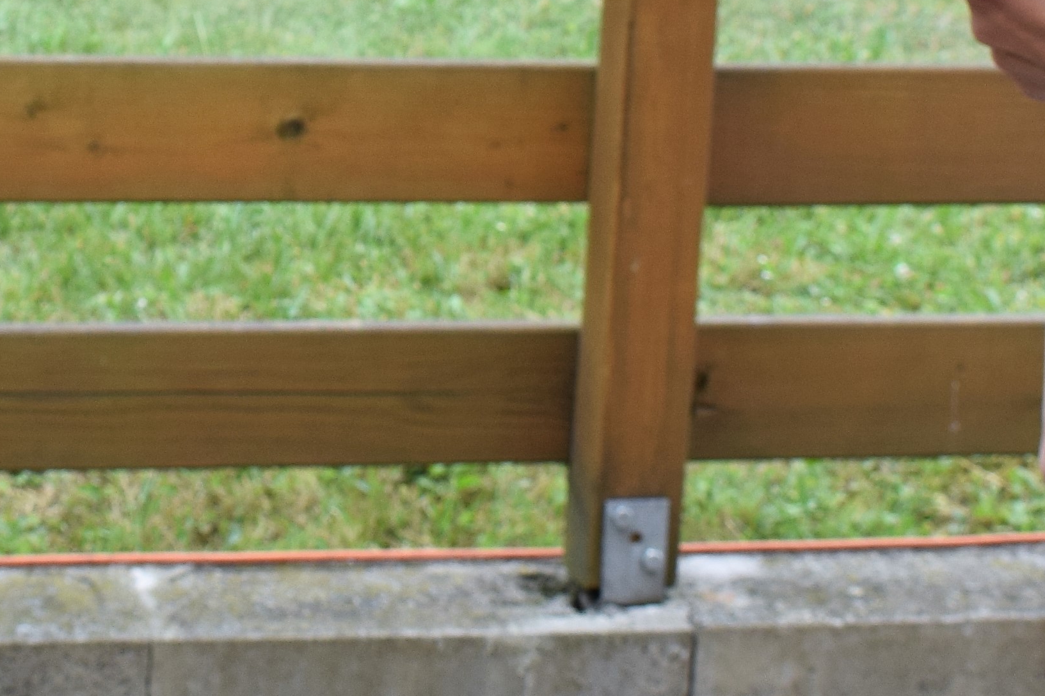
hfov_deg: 16.4
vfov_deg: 11.0
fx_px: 3598
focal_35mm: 124
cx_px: 246
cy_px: 64
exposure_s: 1/250
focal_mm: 24
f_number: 8
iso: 320
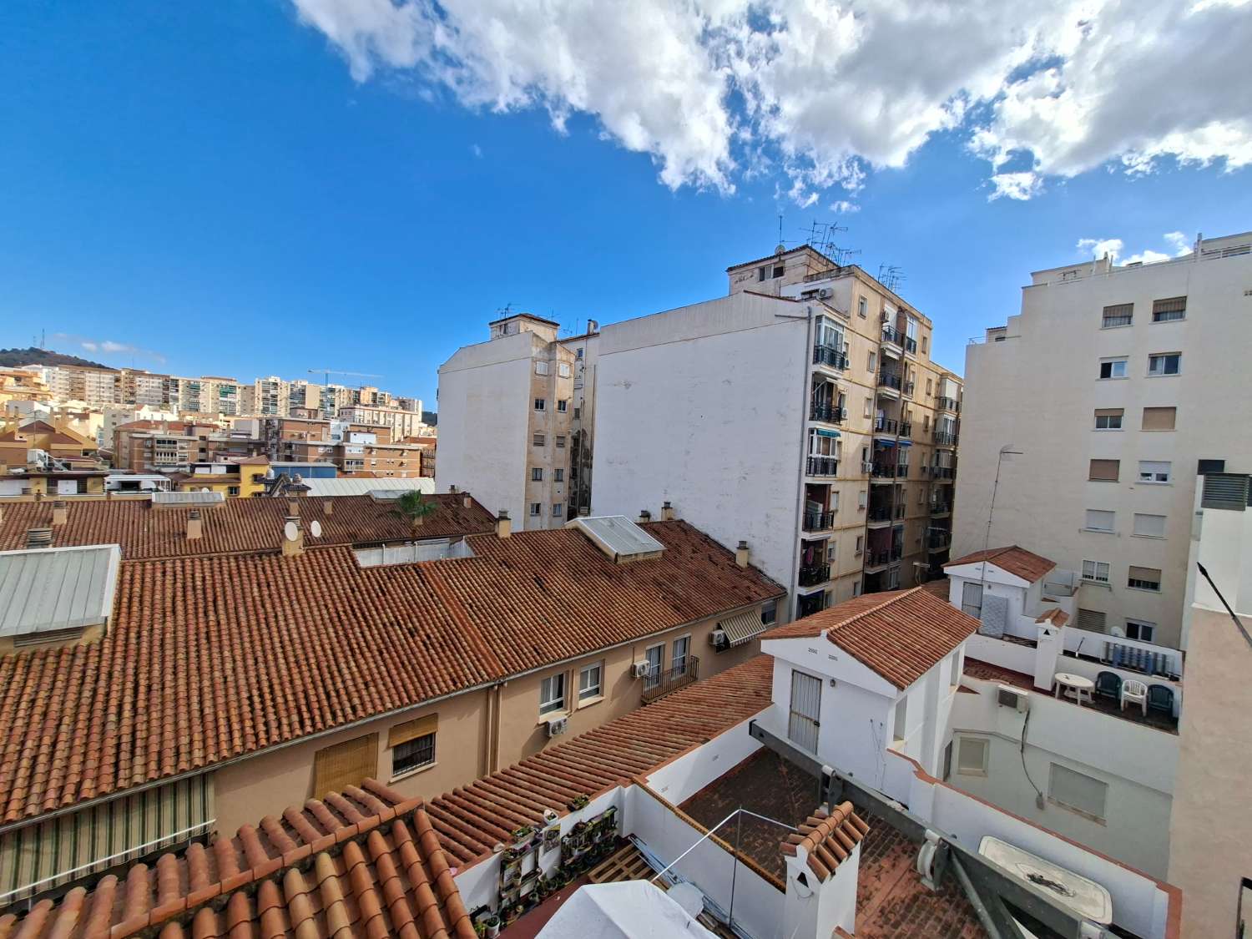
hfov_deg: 106.2
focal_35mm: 13
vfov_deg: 89.9
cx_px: 626
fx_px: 470
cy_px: 470
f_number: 2.2
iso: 40
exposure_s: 1/1727
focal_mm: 1.74
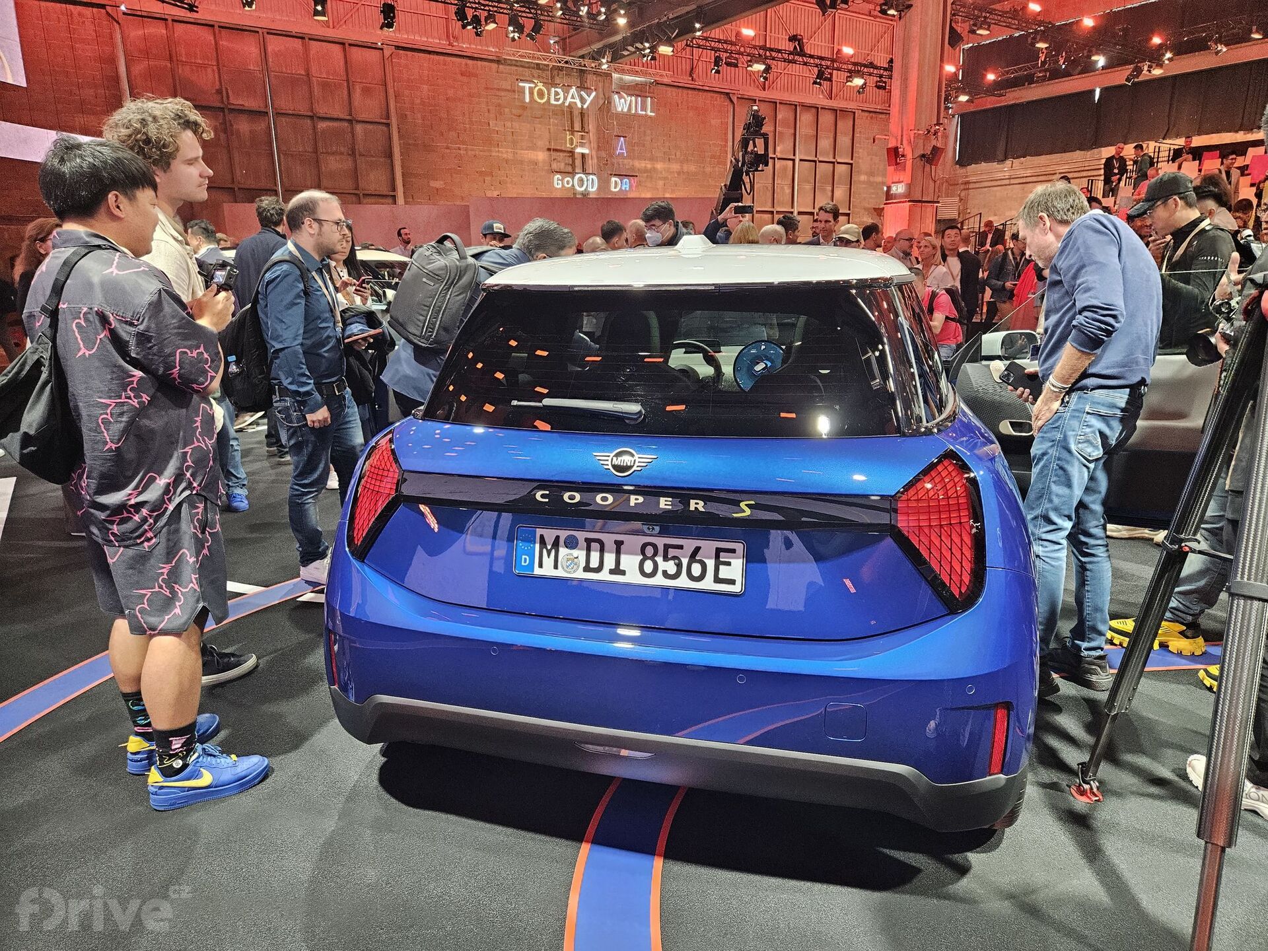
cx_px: 634
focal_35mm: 23
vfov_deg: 58.9
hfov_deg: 73.9
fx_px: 843
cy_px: 476
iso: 640
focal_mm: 5.4
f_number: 1.8
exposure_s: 1/106
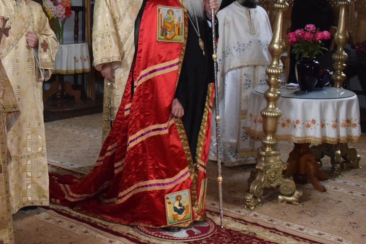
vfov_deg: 21.9
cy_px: 87
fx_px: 629
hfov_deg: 32.0
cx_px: 102
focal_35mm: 62
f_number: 5.6
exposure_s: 1/100
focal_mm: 25
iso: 6400
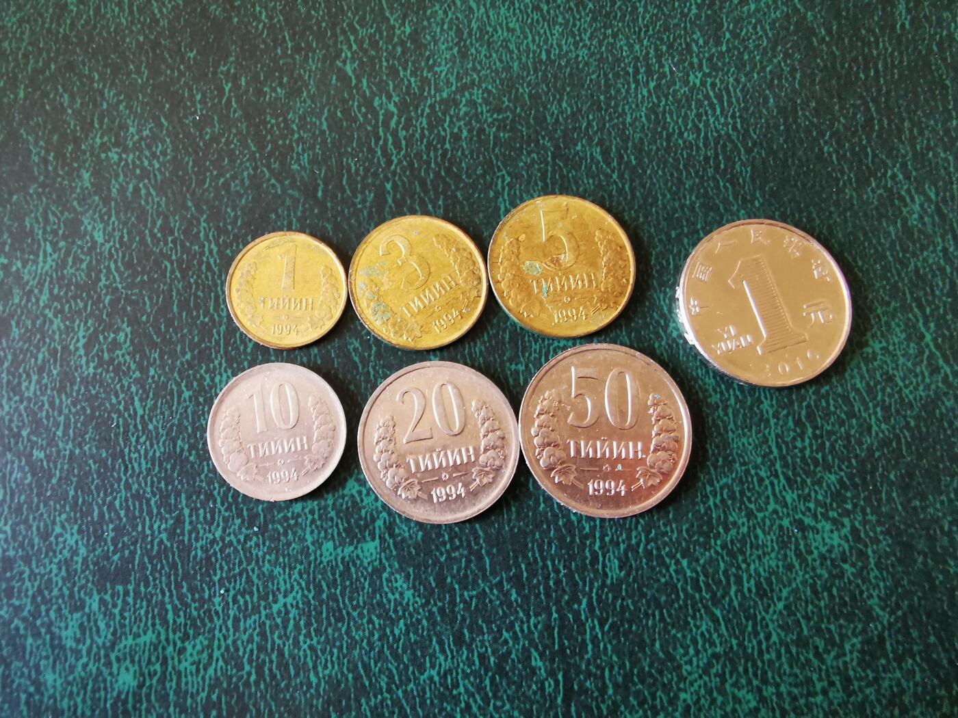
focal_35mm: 26
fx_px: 720
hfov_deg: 67.3
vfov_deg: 53.1
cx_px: 479
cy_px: 359
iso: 500
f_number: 2.2
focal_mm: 2.35
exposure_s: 1/20
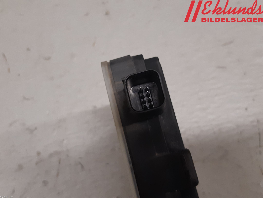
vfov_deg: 53.1
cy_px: 99
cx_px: 132
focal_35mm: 26
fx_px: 198
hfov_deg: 67.3
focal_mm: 3.93
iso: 160
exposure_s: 1/50
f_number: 1.7
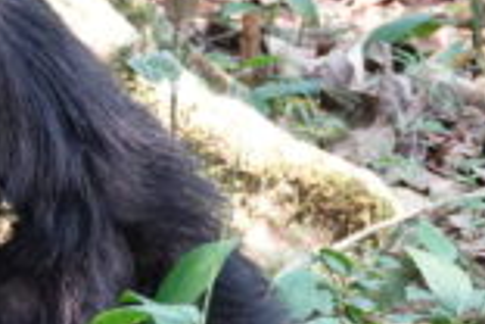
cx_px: -180
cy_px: 178
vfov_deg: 3.2
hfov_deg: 4.8
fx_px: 5739
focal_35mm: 426
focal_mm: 40.73
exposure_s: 1/25
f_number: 4
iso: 800
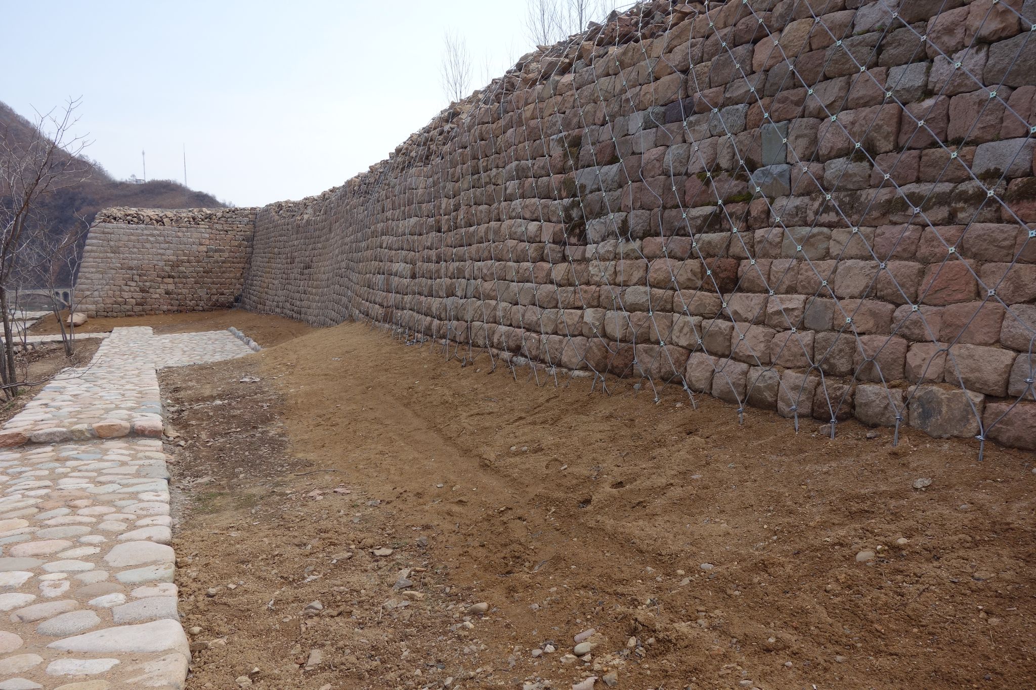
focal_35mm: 28
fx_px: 806
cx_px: 518
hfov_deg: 65.5
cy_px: 345
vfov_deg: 46.4
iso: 125
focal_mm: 10.4
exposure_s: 1/250
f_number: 5.6
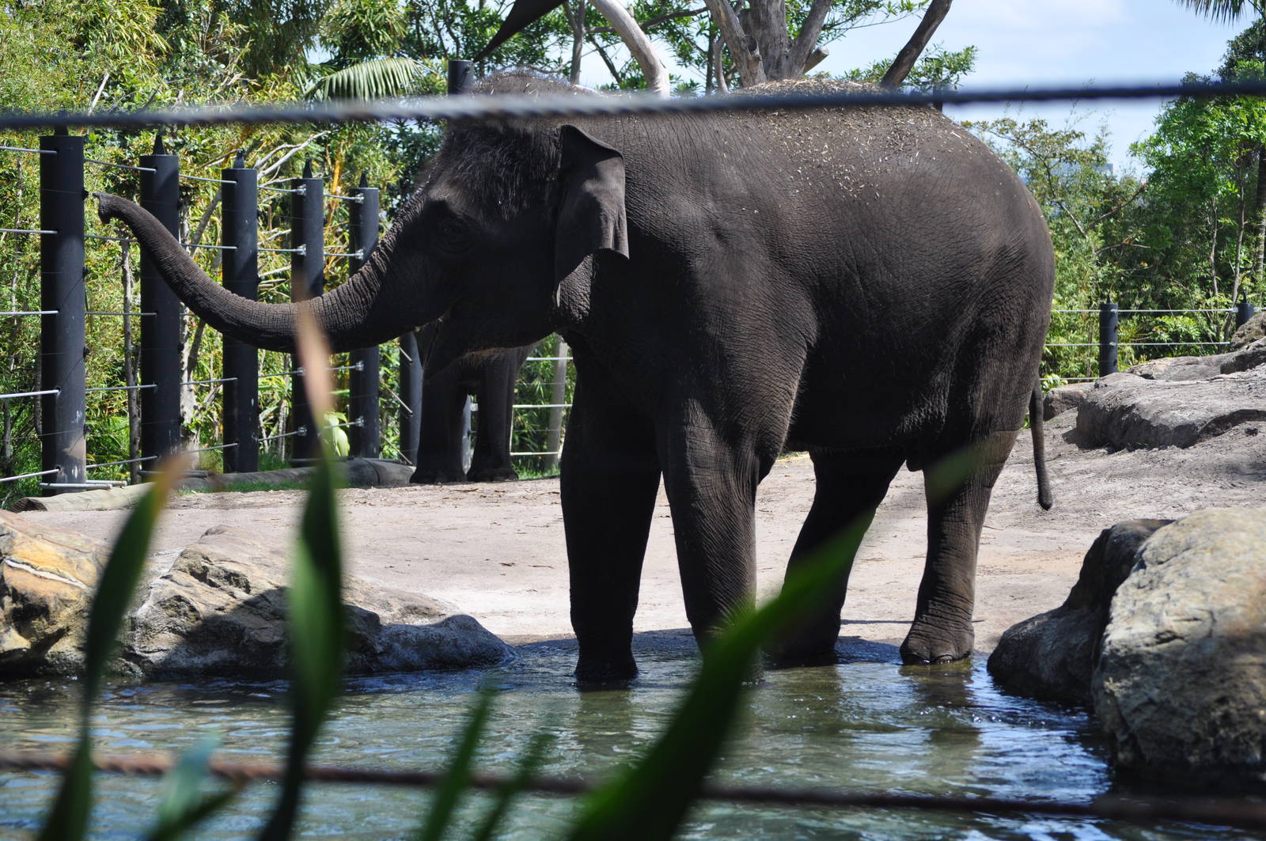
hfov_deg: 20.6
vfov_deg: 13.8
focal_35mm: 99
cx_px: 633
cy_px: 420
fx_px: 3478
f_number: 4.5
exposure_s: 1/1250
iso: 400
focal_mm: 66
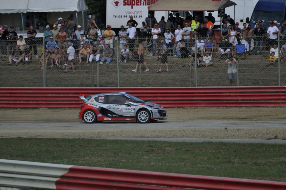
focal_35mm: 450
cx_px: 143
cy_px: 95
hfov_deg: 4.6
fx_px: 3570
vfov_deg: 3.0
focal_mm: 300
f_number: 5.6
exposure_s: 1/1000
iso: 200
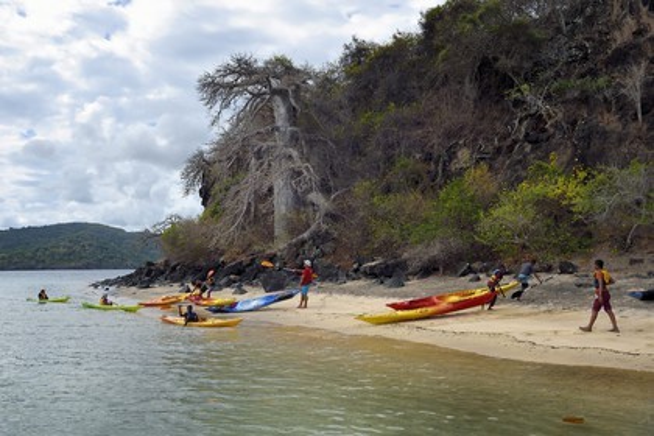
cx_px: 327
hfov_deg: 58.7
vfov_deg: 41.1
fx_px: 581
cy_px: 218
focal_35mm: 32
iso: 200
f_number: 9
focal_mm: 32
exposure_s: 1/250
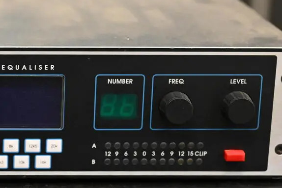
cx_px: -43
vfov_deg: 9.7
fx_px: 1105
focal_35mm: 141
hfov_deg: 14.2
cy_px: 111
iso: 3200
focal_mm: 50
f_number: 2.8
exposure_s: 1/125
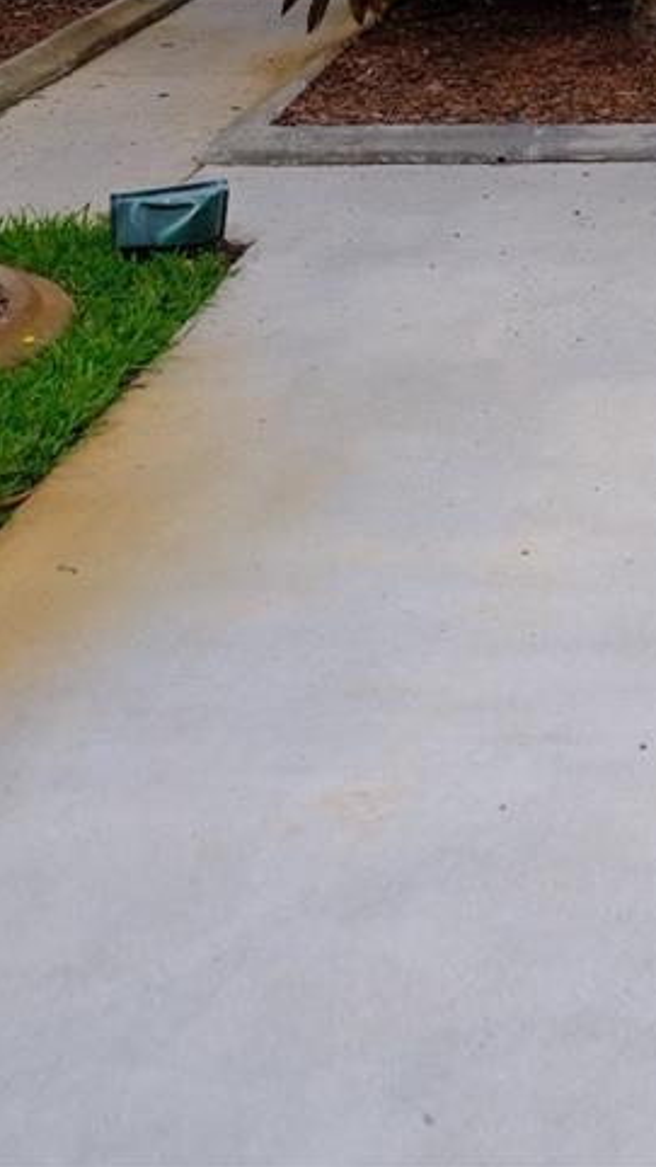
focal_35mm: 86
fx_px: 2660
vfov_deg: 22.5
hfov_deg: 13.4
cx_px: 923
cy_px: -281
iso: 160
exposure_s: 1/1500
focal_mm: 22.3
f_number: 3.2
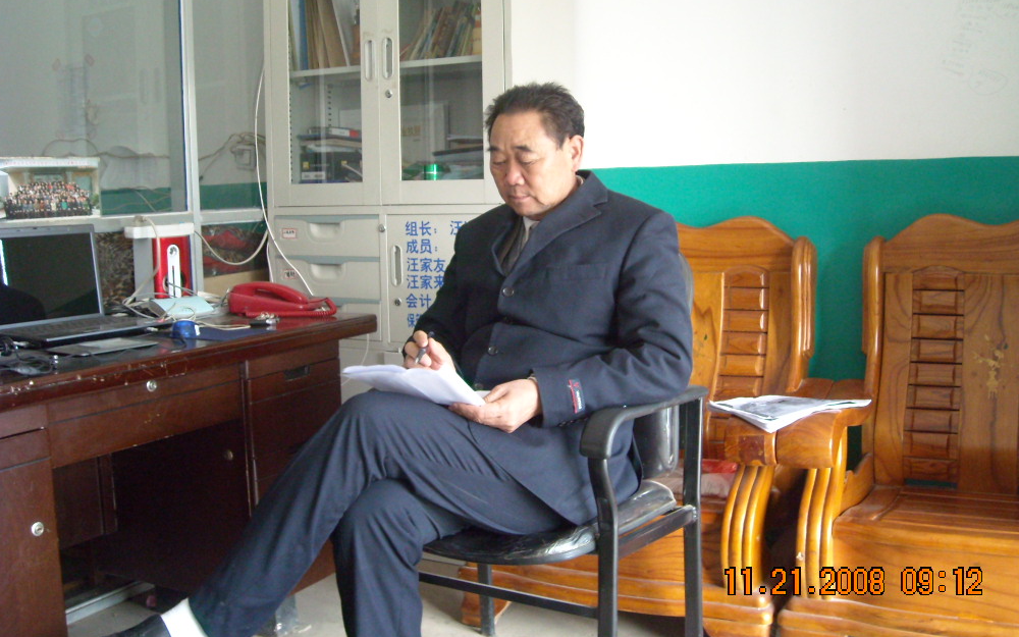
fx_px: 1055
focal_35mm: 38
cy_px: 272
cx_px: 505
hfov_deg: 51.5
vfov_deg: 33.5
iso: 400
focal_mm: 5.7
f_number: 2.8
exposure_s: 1/31
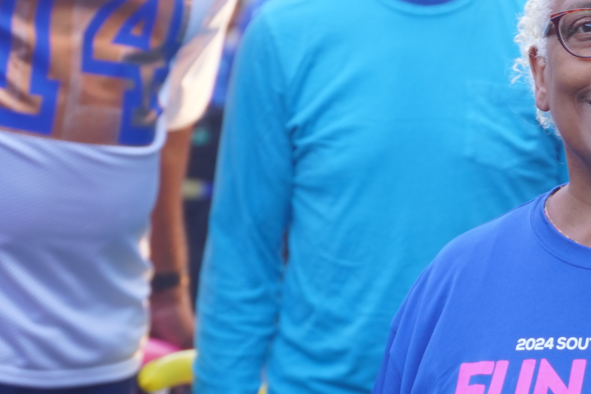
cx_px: 633
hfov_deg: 11.4
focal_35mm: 178
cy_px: 133
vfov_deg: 7.7
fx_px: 2922
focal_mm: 46
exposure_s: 1/50
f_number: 2.8
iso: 320
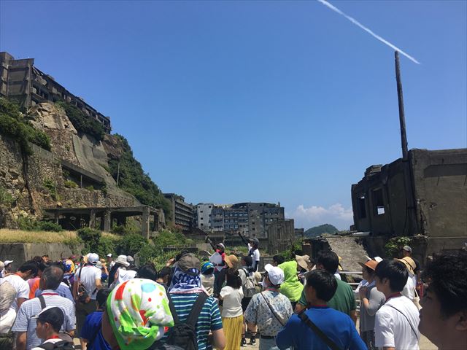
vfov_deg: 48.2
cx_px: 234
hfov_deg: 61.7
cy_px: 175
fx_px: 391
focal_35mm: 29
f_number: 2.2
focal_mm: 4.15
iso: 25
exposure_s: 1/1570
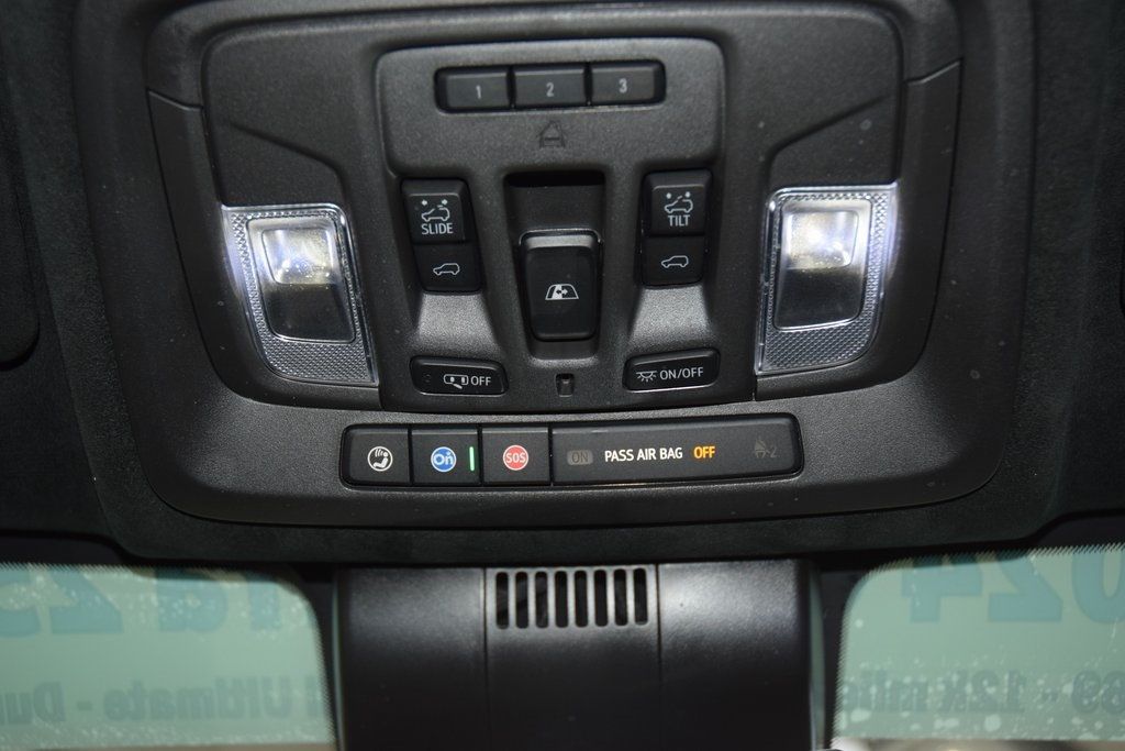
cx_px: 562
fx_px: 1359
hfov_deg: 45.0
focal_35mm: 44
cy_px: 376
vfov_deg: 30.9
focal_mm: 29
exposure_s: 1/60
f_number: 3.8
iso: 720
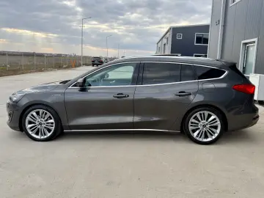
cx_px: 132
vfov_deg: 56.8
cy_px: 99
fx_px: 183
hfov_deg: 71.6
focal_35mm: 24
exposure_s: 1/750
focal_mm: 6.76
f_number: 1.78
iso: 64
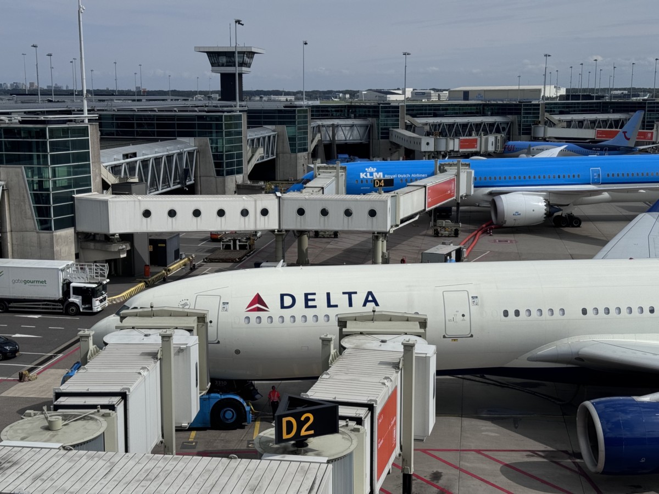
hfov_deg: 39.7
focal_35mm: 48
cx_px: 330
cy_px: 247
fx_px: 914
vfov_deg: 30.3
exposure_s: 1/9009
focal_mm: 6.76
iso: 64
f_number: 1.78
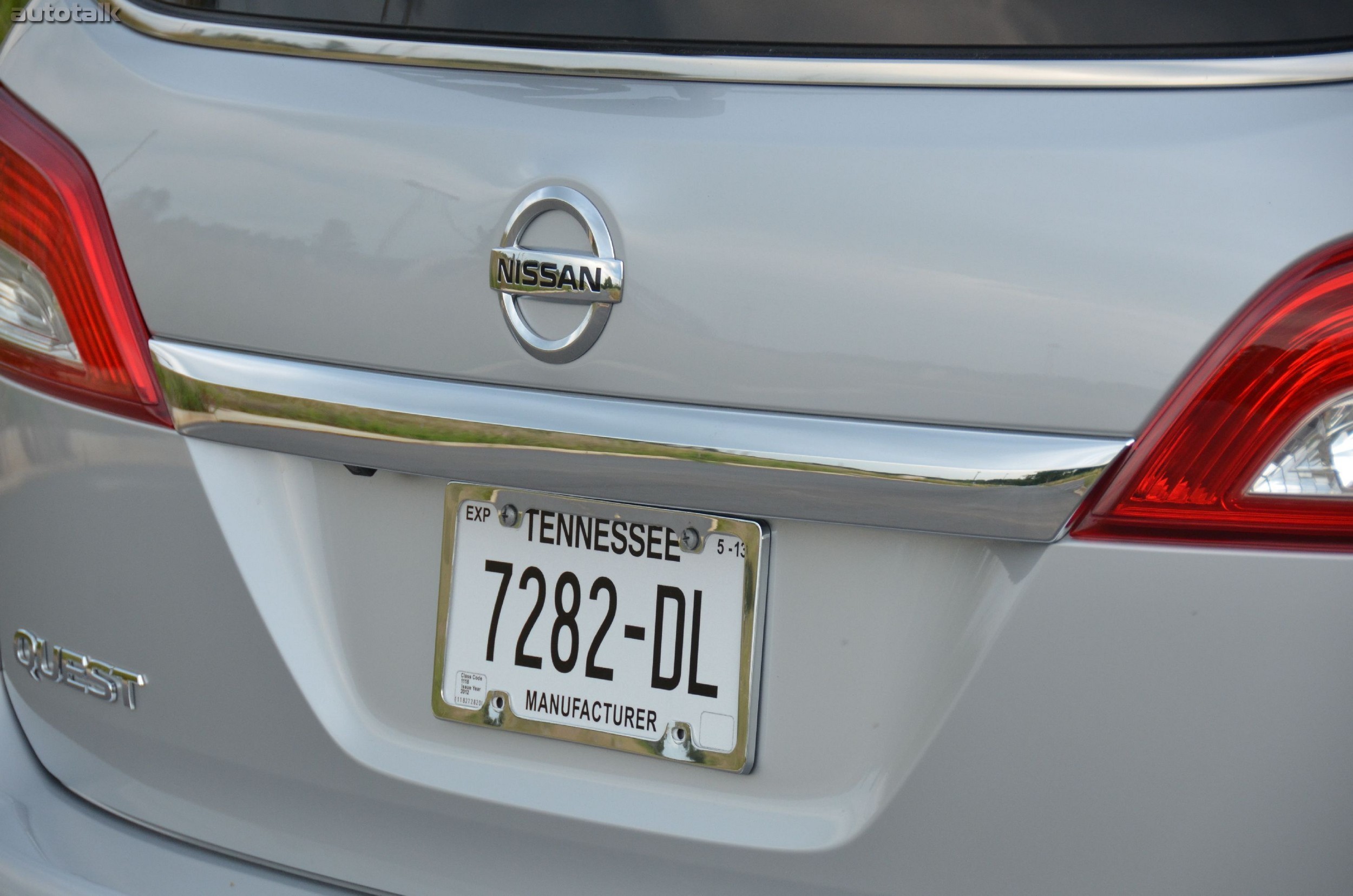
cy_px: 448
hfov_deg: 13.1
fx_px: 5907
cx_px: 676
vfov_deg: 8.7
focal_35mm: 158
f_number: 5.3
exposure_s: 1/500
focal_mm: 105
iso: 800
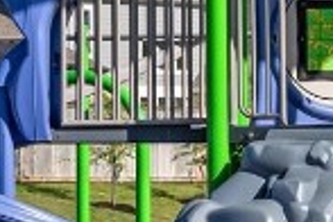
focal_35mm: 431
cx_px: 582
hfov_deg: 4.7
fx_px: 3986
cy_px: -50
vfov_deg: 3.2
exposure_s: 1/1250
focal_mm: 55
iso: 250
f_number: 7.1
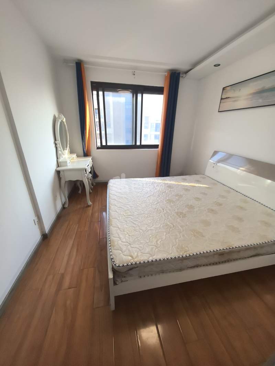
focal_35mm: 13
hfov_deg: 89.9
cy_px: 183
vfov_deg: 106.2
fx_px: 138
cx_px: 138
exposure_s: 1/100
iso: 160
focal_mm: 1.76
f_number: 2.2
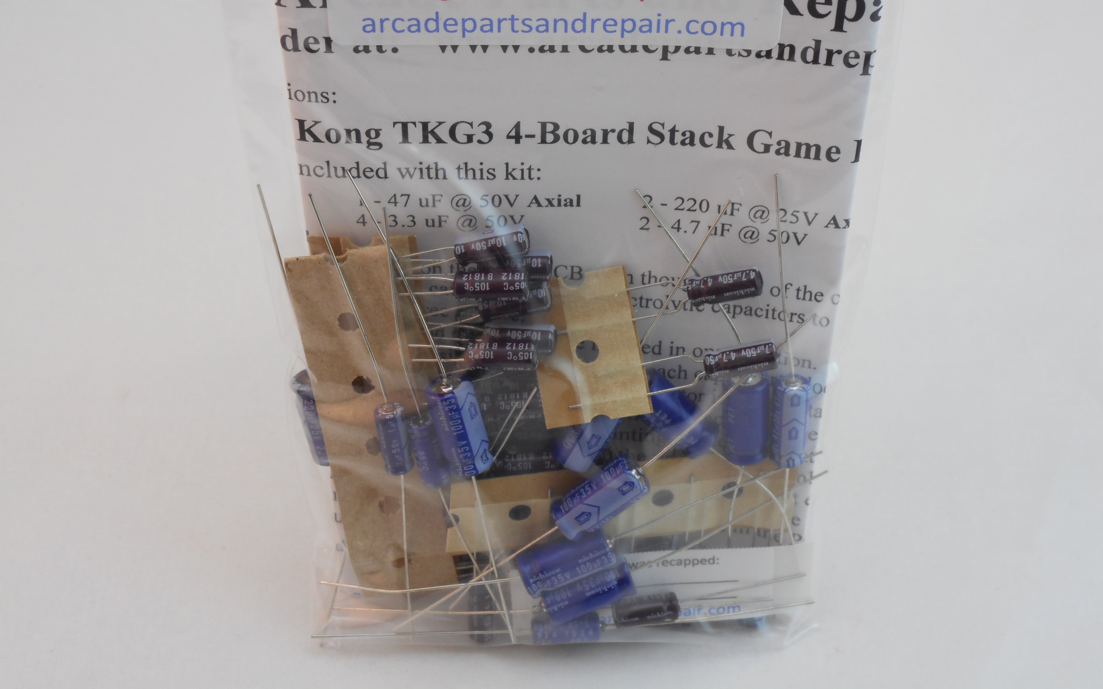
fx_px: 1894
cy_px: 275
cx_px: 551
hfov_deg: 32.5
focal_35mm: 63
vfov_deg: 20.6
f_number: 5.1
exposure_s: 1/30
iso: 180
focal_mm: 10.5
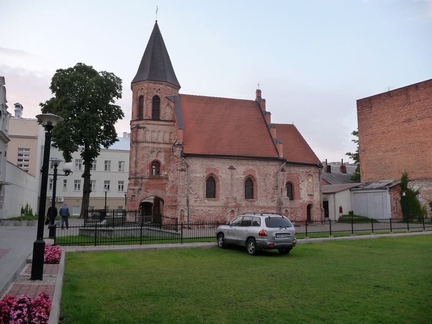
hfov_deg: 63.4
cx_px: 216
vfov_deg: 49.7
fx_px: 349
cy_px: 162
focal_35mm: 28
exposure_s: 1/30
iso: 160
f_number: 3.3
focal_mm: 4.7
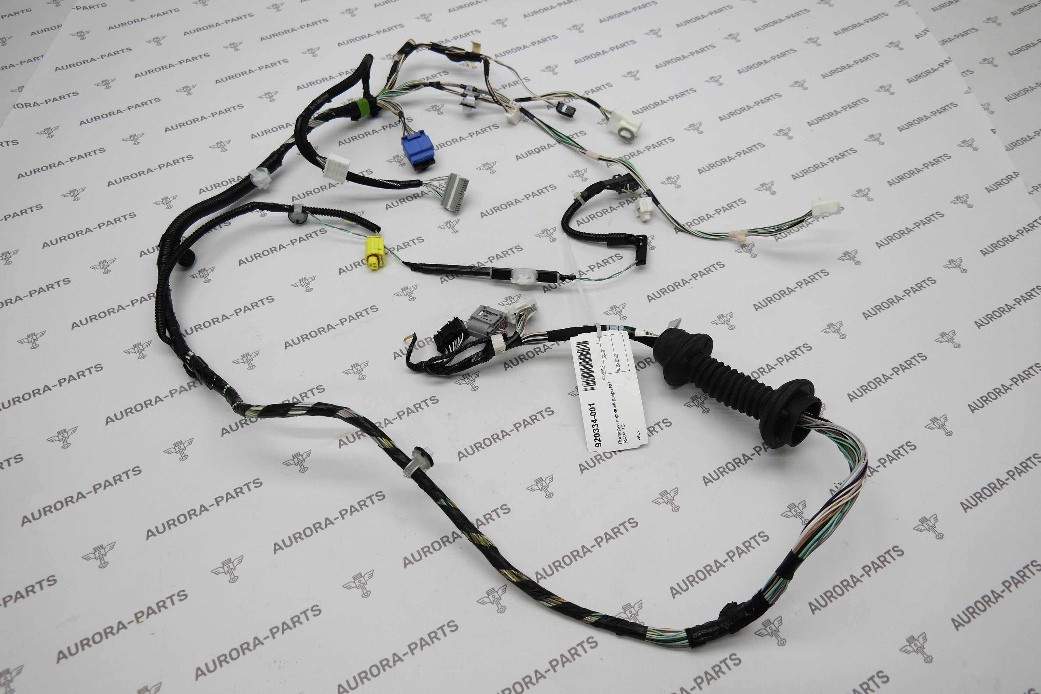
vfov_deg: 47.9
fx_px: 781
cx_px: 520
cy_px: 347
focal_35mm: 27
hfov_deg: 67.4
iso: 100
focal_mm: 18
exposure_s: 1/80
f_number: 4
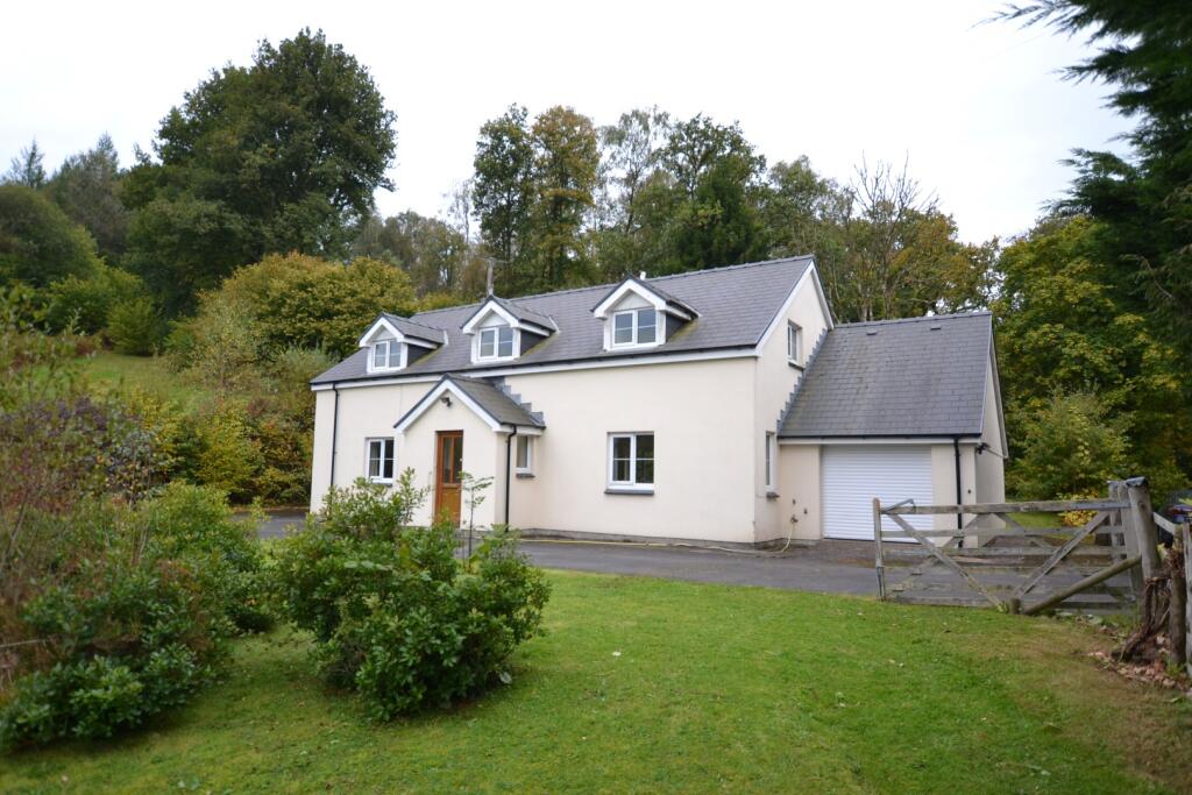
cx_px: 596
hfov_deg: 81.2
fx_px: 695
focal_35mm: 21
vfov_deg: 59.5
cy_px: 398
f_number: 3.5
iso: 640
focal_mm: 14
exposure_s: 1/1000
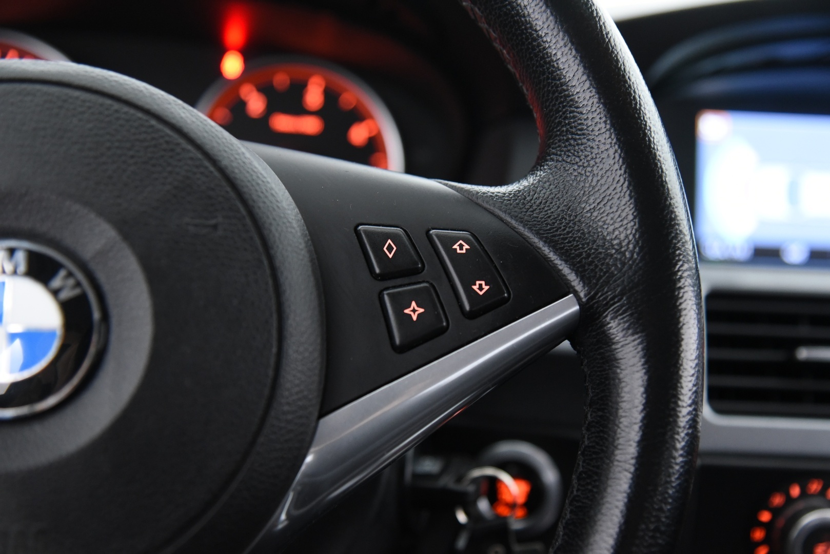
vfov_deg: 26.0
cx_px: 415
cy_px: 277
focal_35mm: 52
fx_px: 1199
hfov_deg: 38.2
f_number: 4
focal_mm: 52
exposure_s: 1/20
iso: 4000
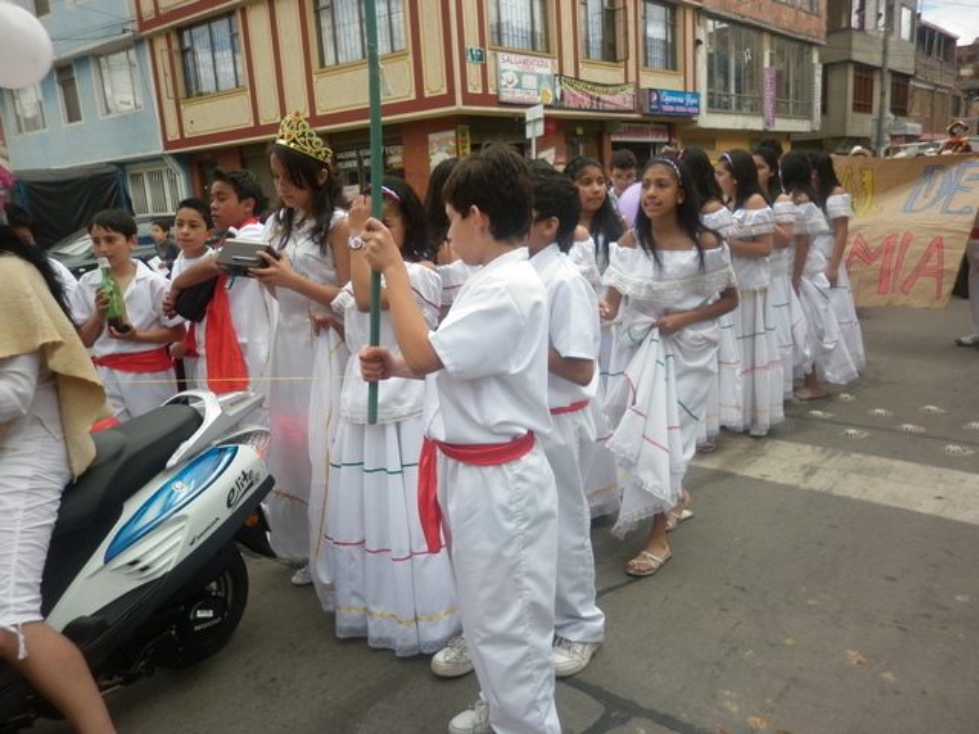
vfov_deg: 49.7
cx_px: 490
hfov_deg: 63.4
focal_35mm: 28
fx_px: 792
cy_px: 367
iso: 80
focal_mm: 5
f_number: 2.8
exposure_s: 1/500
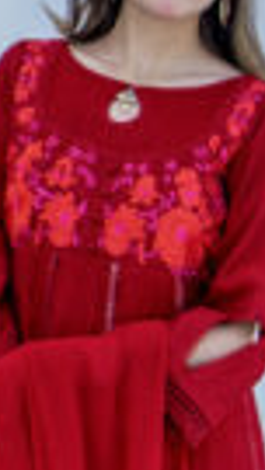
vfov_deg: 8.1
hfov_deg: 4.6
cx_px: 108
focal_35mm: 262
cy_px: 585
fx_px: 3271
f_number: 1.8
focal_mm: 50
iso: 100
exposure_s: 1/2000
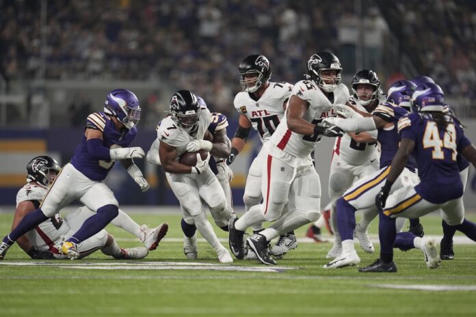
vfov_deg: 3.4
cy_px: 158
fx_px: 5288
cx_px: 238
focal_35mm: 400
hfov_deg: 5.2
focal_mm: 400
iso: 3200
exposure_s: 1/2000
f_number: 2.8
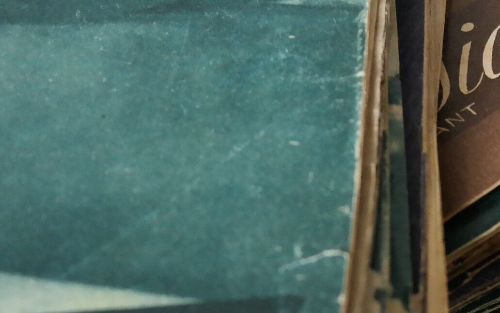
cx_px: 714
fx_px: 1322
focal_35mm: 97
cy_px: 413
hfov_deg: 19.2
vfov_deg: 13.0
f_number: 5.6
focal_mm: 22
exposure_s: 1/30
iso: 1600
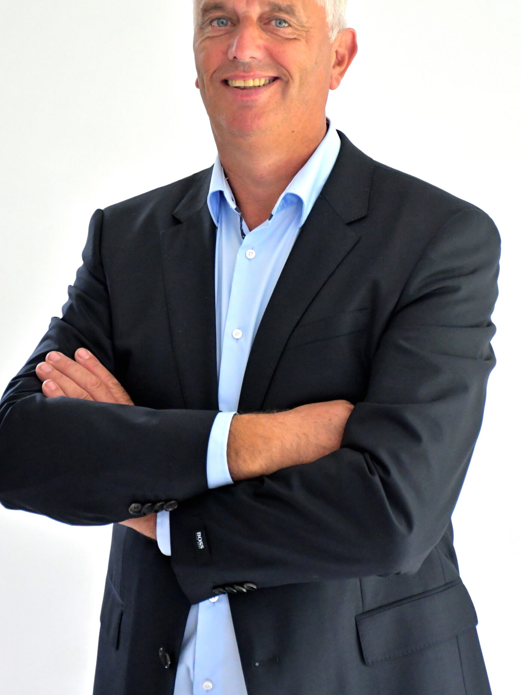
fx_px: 2228
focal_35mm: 111
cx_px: 247
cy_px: 218
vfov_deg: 17.7
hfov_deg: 13.3
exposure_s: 1/250
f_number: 4.8
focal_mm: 56
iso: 2800
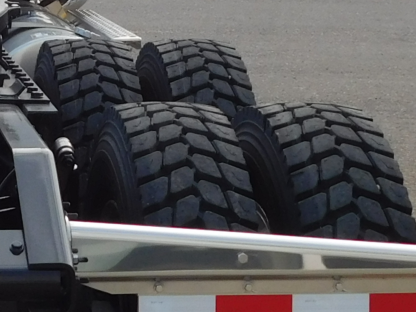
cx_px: -169
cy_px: -3
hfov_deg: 13.5
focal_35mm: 139
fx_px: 1670
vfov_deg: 10.6
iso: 125
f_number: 3.2
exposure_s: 1/500
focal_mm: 5.3
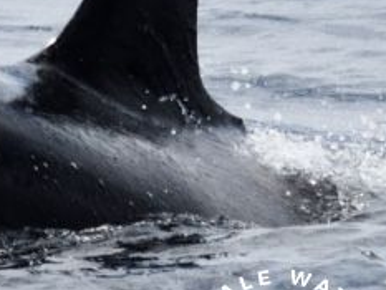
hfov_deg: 1.8
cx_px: -262
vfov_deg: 1.3
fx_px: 12495
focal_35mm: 1120
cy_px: 52
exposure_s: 1/8000
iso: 560
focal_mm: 340
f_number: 6
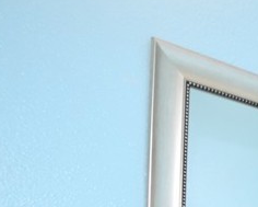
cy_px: 327
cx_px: 515
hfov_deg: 19.0
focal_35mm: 61
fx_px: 466
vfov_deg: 20.6
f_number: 4
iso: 250
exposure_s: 1/60
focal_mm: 10
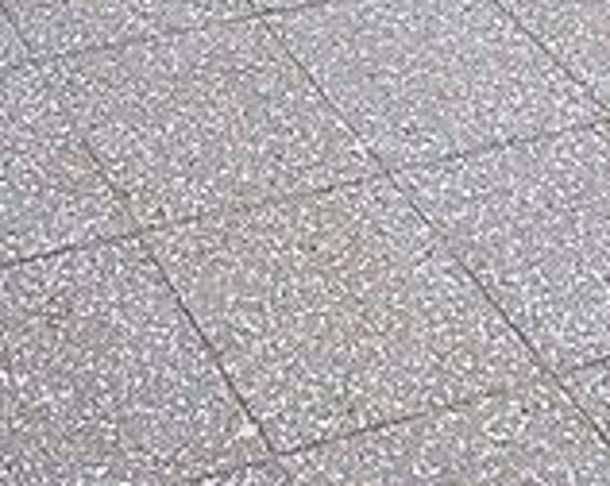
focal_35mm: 103
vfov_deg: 9.9
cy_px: -1084
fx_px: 1857
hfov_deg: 17.9
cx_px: -81
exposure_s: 1/100
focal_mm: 2.2
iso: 50
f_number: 2.2
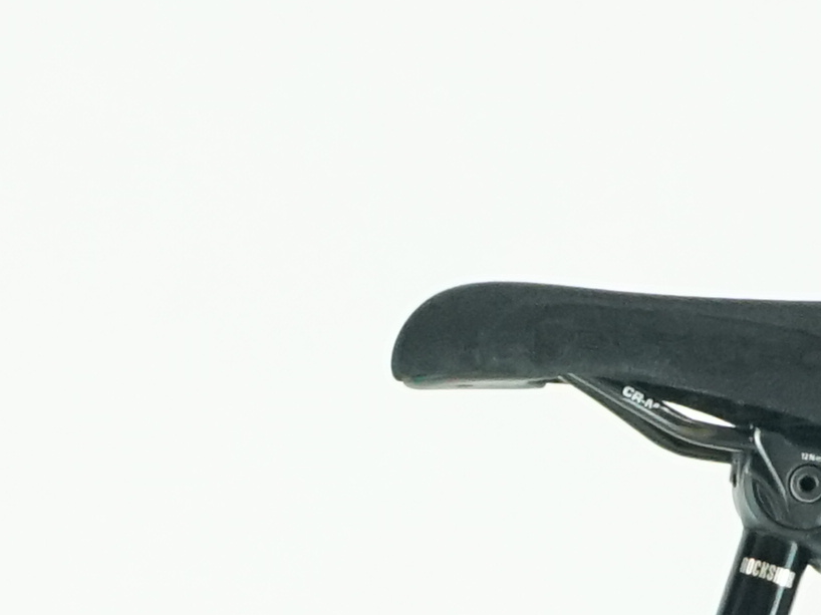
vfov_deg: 3.8
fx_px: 9200
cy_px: 1494
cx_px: -229
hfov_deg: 5.1
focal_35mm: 388
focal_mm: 55
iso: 3200
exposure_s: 1/200
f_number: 6.3
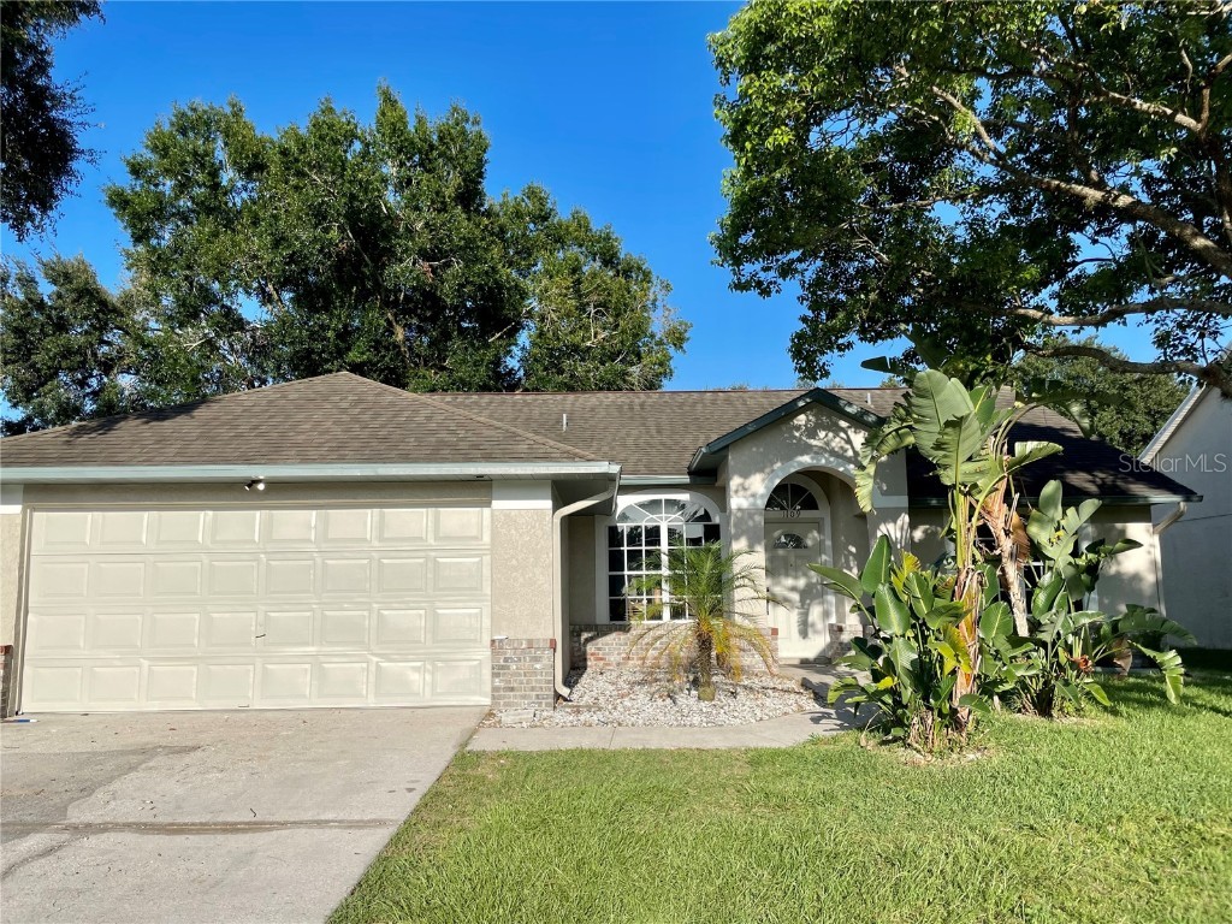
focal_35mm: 26
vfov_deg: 53.1
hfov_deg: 67.3
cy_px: 462
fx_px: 925
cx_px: 616
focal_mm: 4.2
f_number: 1.6
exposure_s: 1/3861
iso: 32
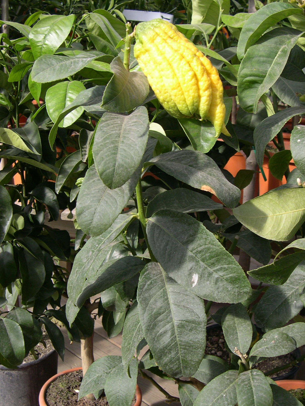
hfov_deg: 37.7
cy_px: 203
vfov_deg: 49.0
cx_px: 152
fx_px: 446
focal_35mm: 38
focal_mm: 8
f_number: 2.8
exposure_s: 1/540
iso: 100
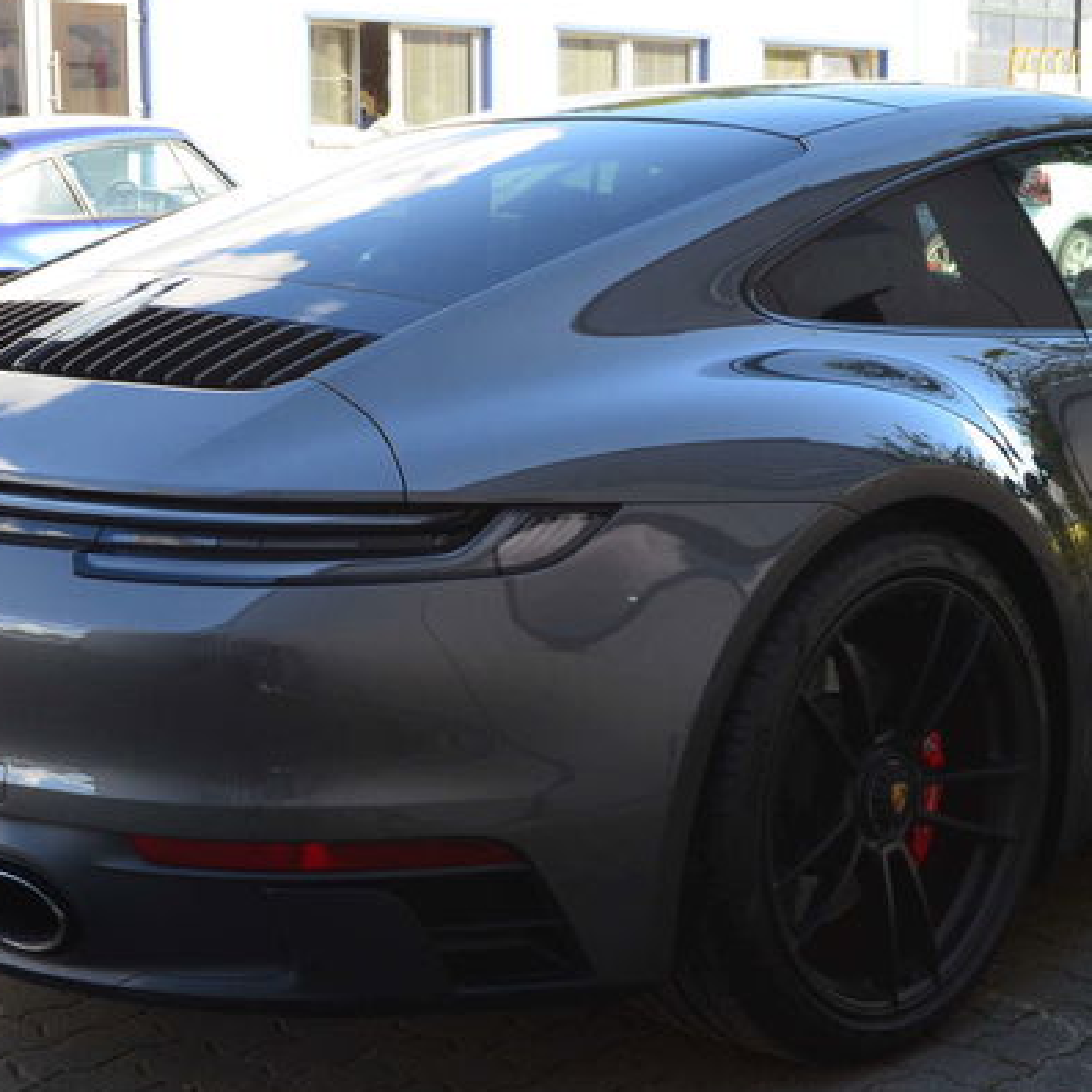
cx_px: 663
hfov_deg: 26.8
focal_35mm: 64
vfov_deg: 26.9
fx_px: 2284
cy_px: 569
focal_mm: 26
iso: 400
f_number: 10
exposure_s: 1/60
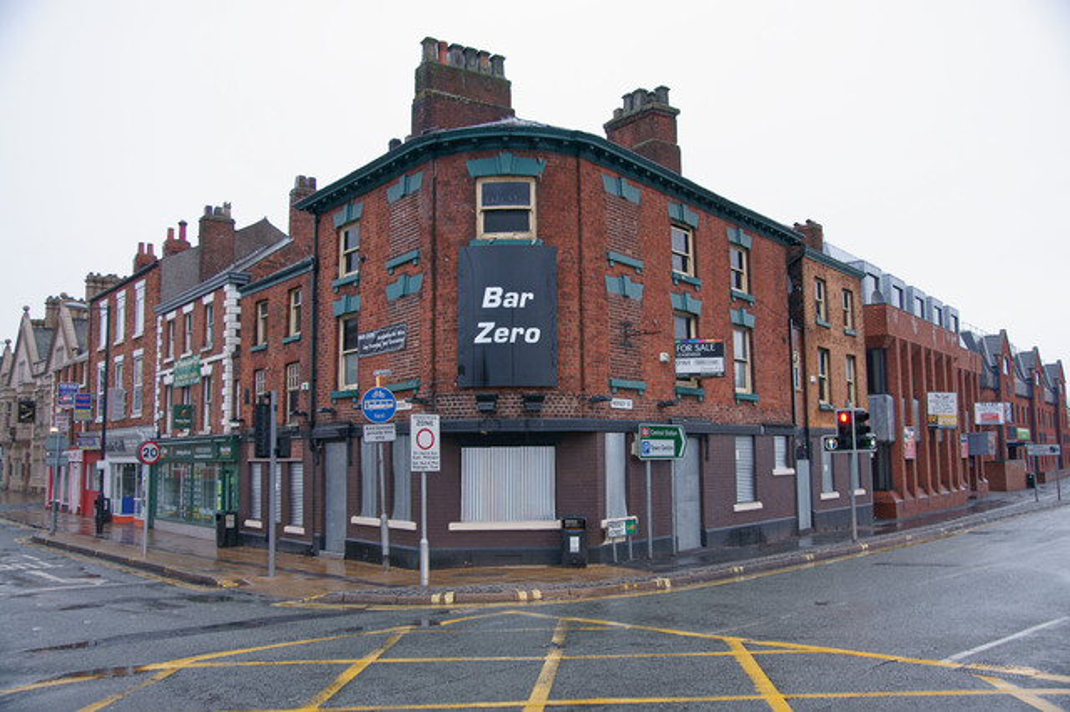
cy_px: 356
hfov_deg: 62.0
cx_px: 535
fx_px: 891
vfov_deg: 43.6
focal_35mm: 30
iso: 400
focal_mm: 20
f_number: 4
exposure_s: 1/30
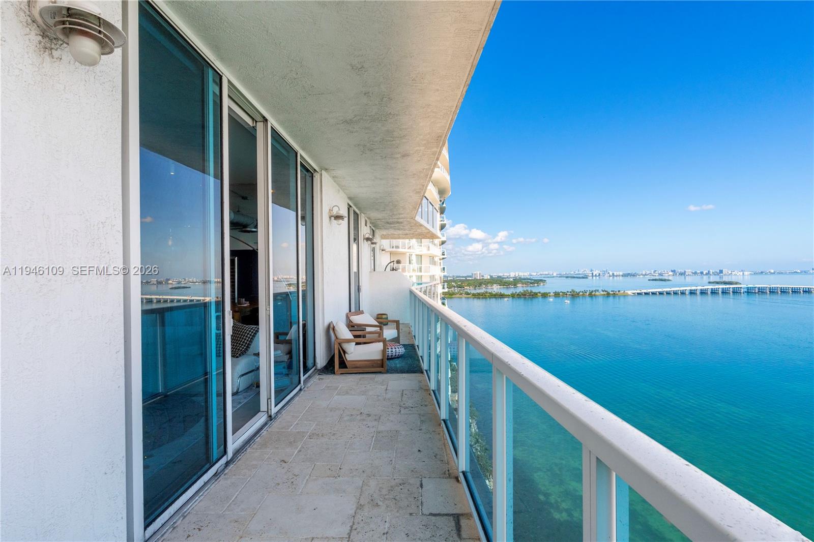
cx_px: 407
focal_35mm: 16
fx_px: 373
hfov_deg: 95.0
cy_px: 271
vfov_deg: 72.0
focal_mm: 11
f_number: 7.1
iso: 320
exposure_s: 1/400
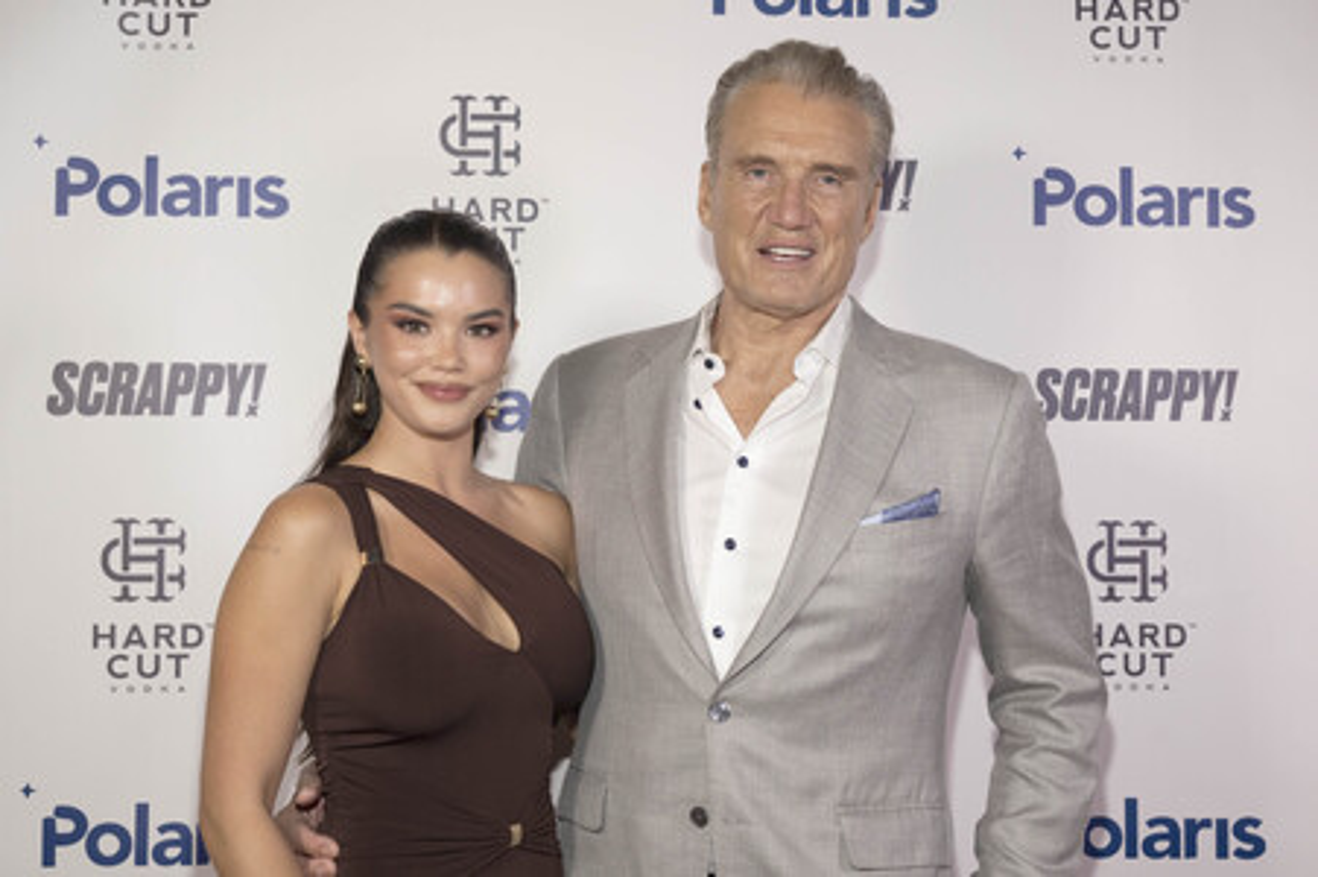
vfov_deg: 32.6
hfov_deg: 47.4
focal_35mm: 41
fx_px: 1500
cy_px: 438
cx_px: 659
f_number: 5
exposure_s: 1/200
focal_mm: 41
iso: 800
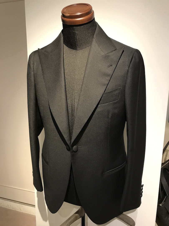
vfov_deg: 63.4
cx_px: 84
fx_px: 182
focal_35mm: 28
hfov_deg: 49.7
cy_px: 113
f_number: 1.8
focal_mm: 3.99
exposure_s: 1/17
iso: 64
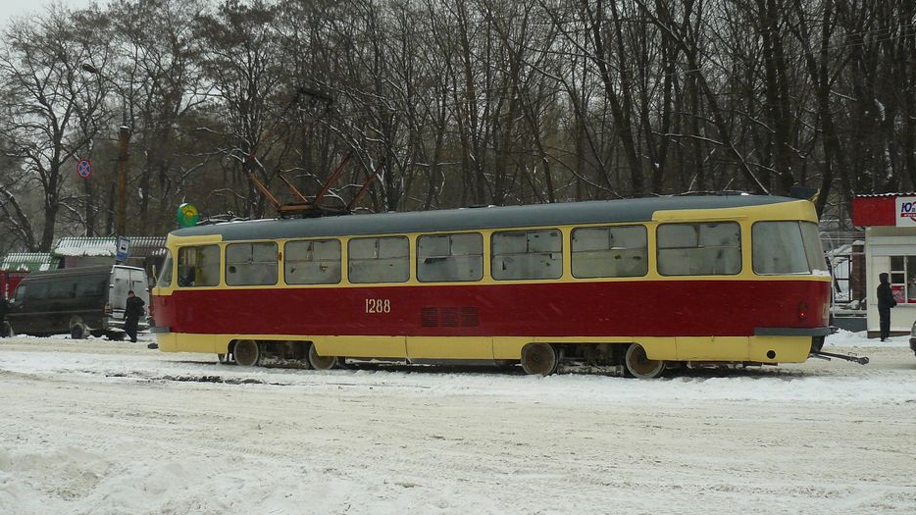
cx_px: 438
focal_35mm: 43
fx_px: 1044
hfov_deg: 47.4
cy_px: 187
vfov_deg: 27.6
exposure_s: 1/250
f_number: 2.8
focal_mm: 6
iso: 100
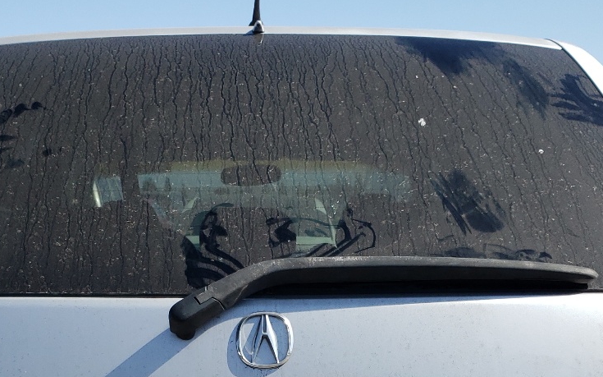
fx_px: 986
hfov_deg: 34.0
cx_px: 264
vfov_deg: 20.6
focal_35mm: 60
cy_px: 411
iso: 50
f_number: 1.5
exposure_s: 1/2500
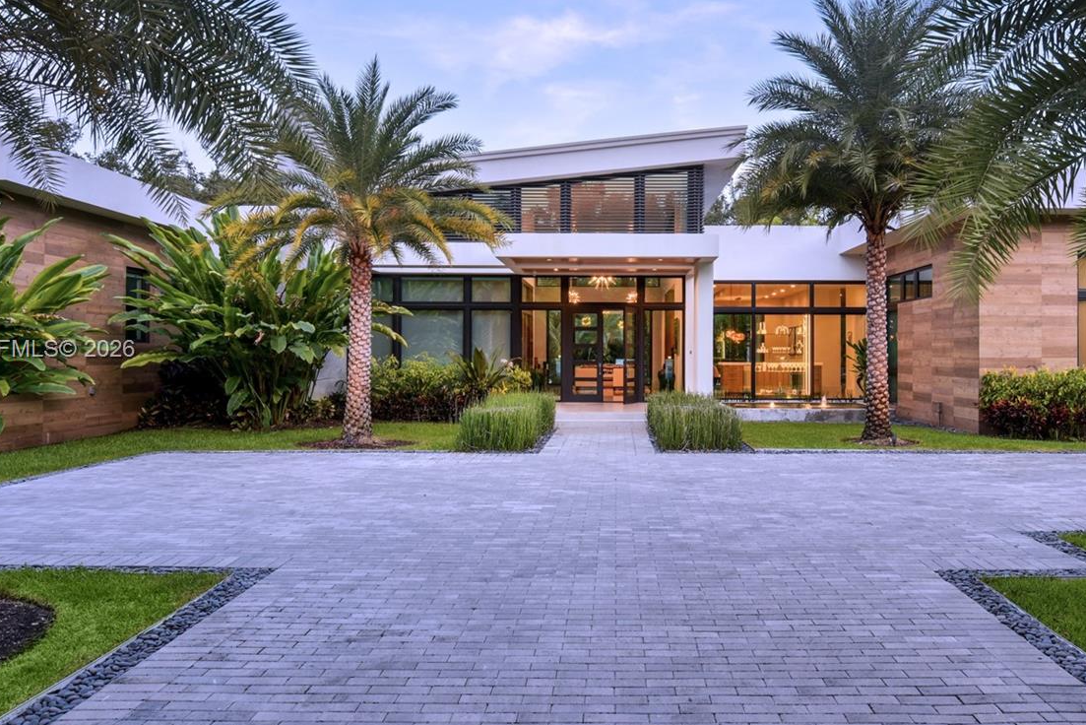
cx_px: 616
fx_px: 875
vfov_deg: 45.0
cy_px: 351
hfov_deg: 63.4
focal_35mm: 29
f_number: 16
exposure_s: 1/40
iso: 400
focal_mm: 20
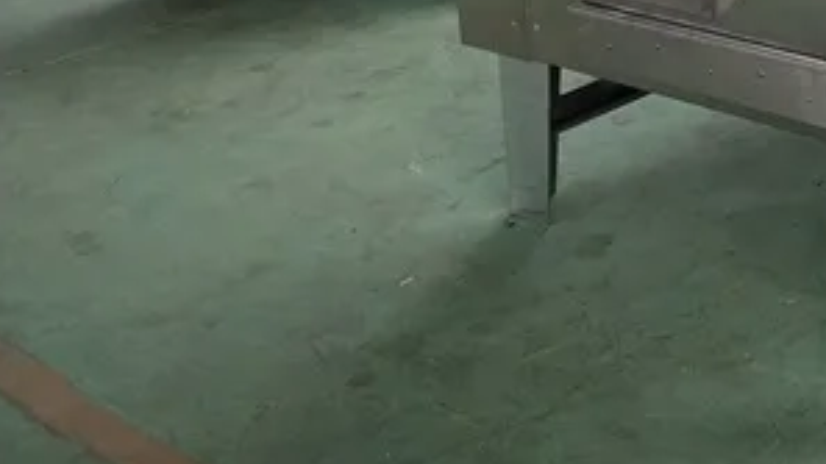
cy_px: -164
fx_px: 1445
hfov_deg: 27.9
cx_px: 990
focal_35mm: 66
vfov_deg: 17.0
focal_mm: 4.27
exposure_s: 1/50
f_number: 1.7
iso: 157
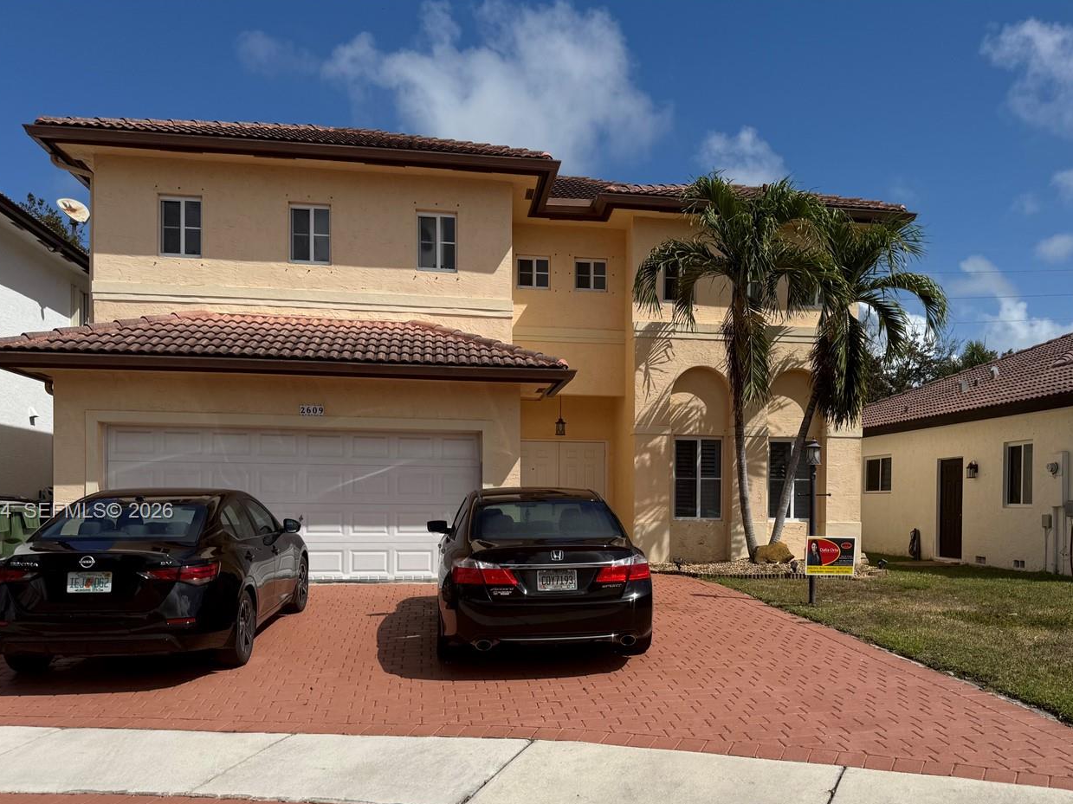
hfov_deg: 58.2
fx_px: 961
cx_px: 597
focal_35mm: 31
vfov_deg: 45.0
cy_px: 512
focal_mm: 6.76
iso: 80
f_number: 1.78
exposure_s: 1/9091
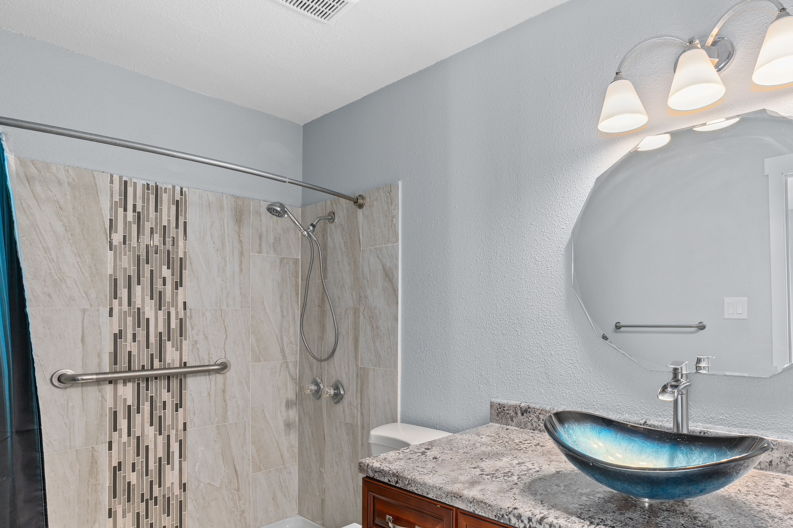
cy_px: 333
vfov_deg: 58.7
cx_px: 508
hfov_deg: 79.3
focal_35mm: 21
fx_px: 463
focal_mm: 16
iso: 320
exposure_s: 1
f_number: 7.1
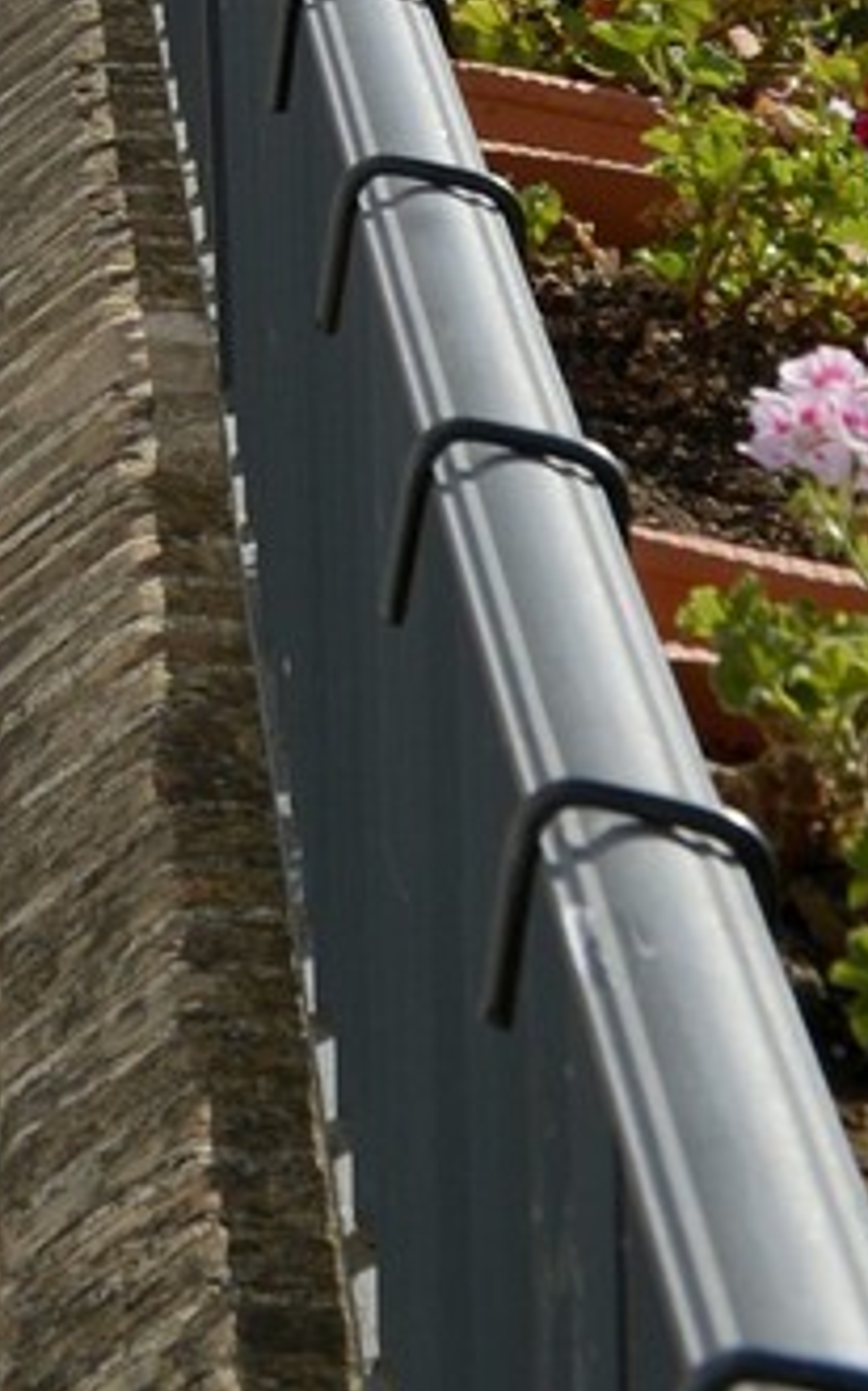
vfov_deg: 10.9
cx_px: -1053
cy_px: -1762
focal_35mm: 168
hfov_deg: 7.4
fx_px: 6364
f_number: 11
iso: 100
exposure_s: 1/200
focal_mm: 34
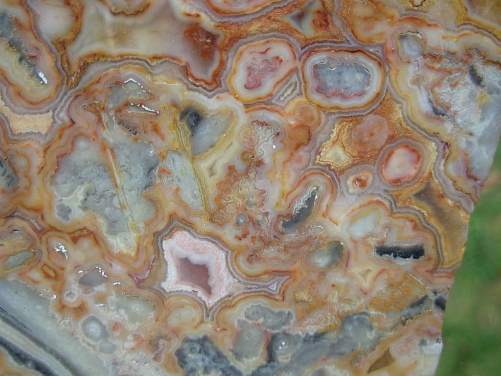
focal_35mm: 38
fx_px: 550
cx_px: 250
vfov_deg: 37.7
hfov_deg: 49.0
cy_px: 188
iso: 50
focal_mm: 6.3
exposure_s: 1/42.7
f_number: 2.9
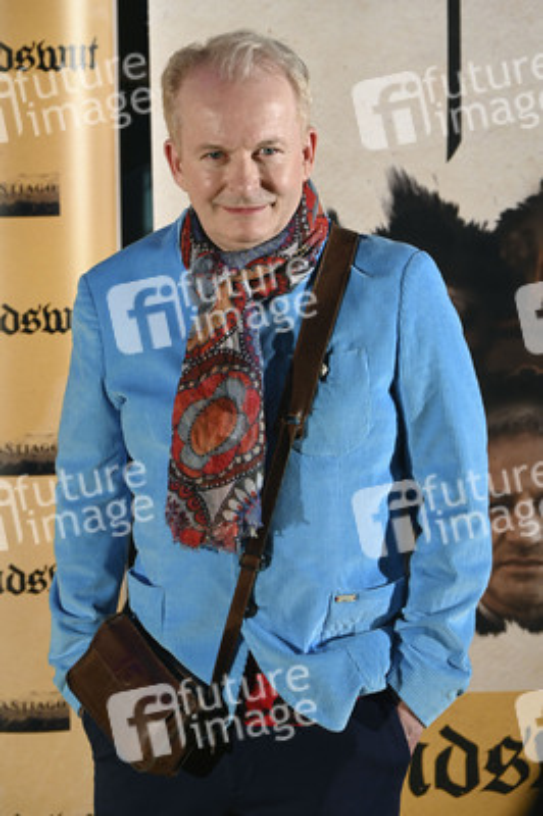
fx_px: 2198
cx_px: 272
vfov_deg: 21.0
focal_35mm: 97
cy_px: 408
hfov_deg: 14.1
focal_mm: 97
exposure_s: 1/200
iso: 2000
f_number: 6.3
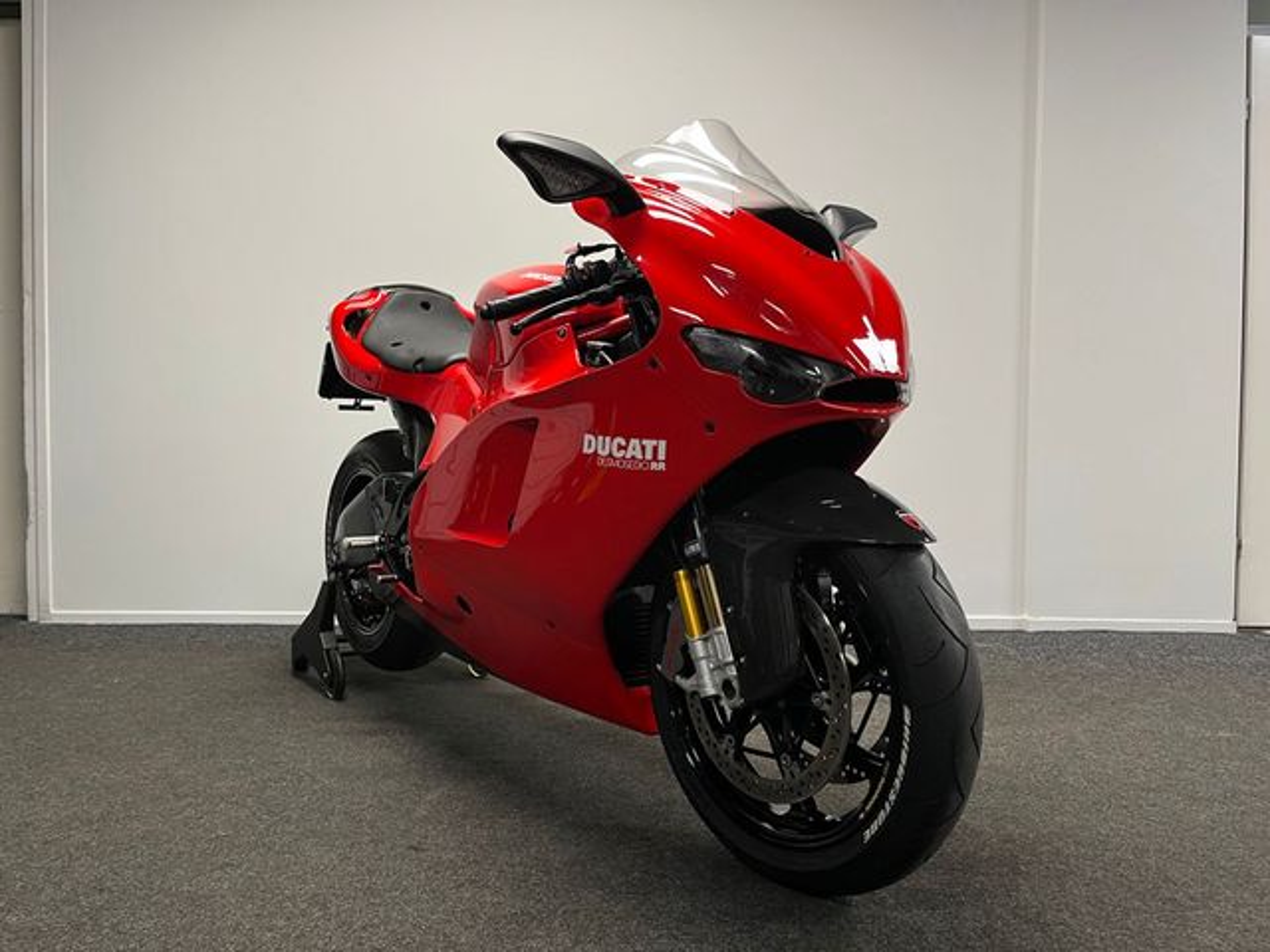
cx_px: 635
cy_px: 476
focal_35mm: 26
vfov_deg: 53.1
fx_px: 954
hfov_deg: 67.3
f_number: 1.6
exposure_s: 1/50
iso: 100
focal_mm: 5.1
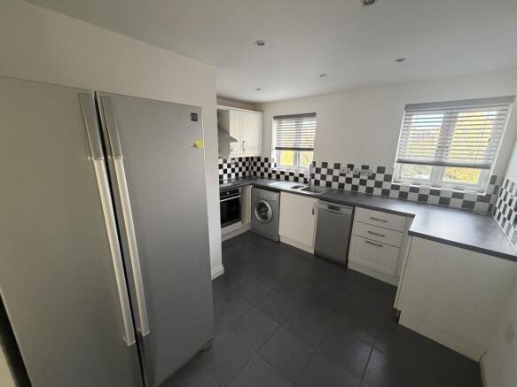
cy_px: 194
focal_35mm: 14
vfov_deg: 85.7
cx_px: 258
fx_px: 209
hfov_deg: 102.1
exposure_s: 1/66
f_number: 2.2
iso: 320
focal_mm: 2.22
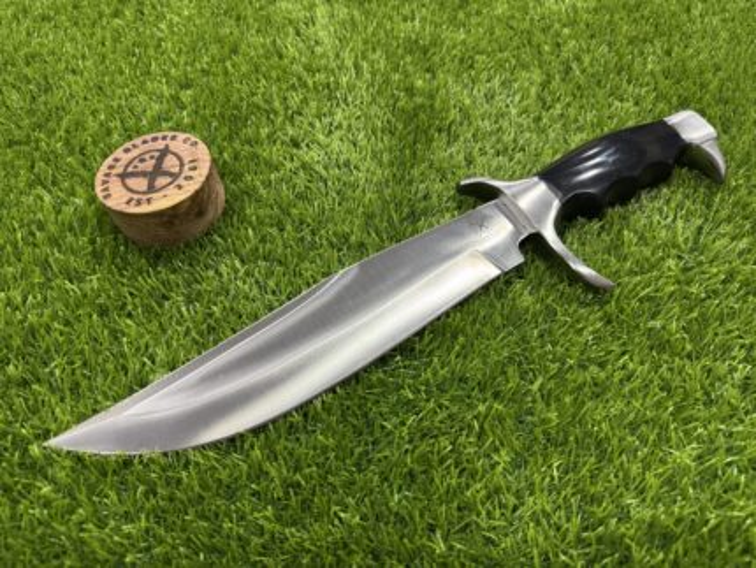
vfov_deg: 56.9
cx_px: 378
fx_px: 524
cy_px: 284
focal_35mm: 24
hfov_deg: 71.6
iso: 320
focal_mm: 6.76
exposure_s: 1/50
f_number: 1.78
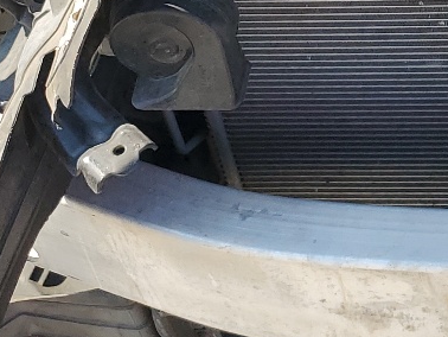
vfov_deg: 12.7
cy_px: -195
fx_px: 1425
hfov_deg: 16.4
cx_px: 660
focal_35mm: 110
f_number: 1.5
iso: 50
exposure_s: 1/1111
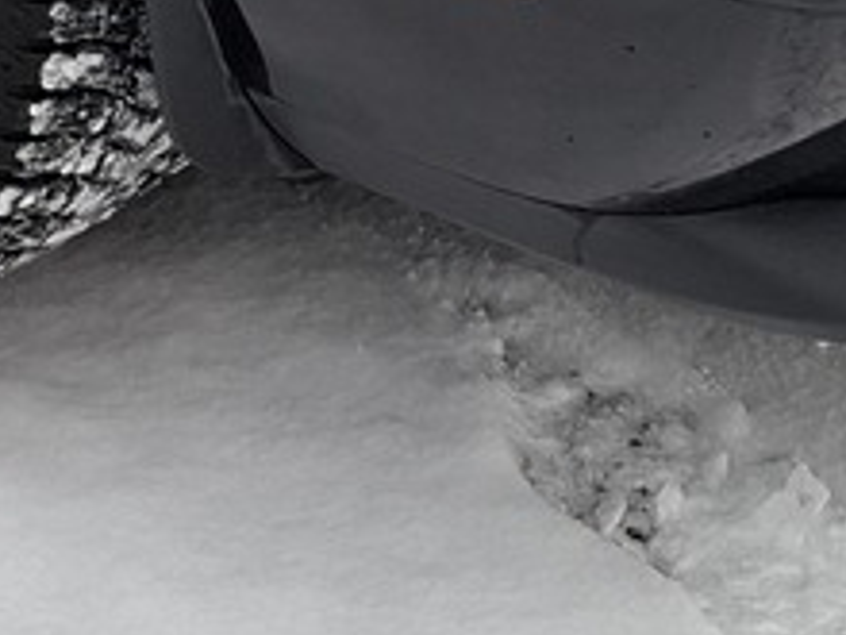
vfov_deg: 8.3
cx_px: -165
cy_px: -743
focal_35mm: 167
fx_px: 4081
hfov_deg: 11.6
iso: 50
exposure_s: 1/152
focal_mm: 5.54
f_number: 1.8
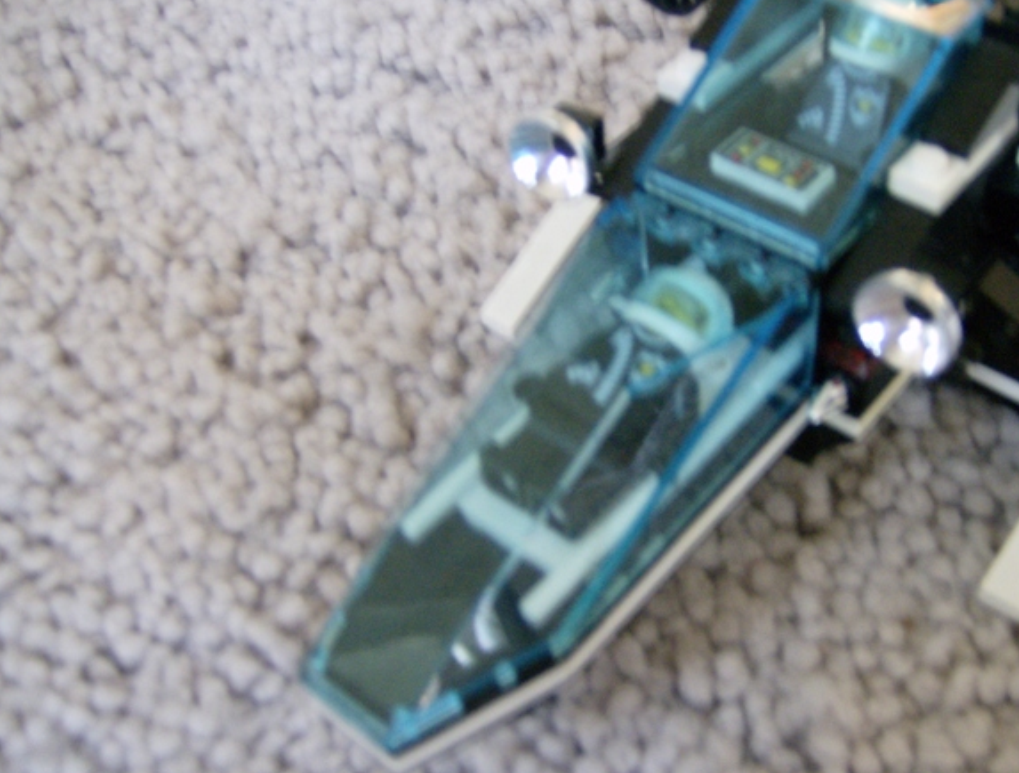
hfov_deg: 42.5
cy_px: 405
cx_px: 621
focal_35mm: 44
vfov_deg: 33.1
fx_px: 1301
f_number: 2.8
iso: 200
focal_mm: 6
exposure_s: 1/5.76
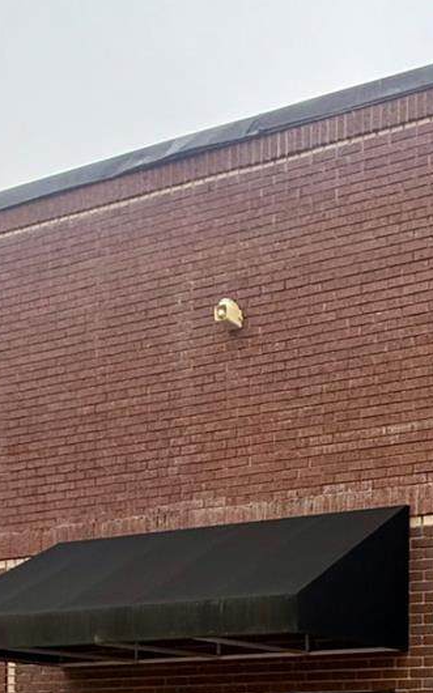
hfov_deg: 22.8
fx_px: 793
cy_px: 788
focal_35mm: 42
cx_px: 702
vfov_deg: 38.0
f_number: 2.2
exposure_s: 1/163
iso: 50
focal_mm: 2.22
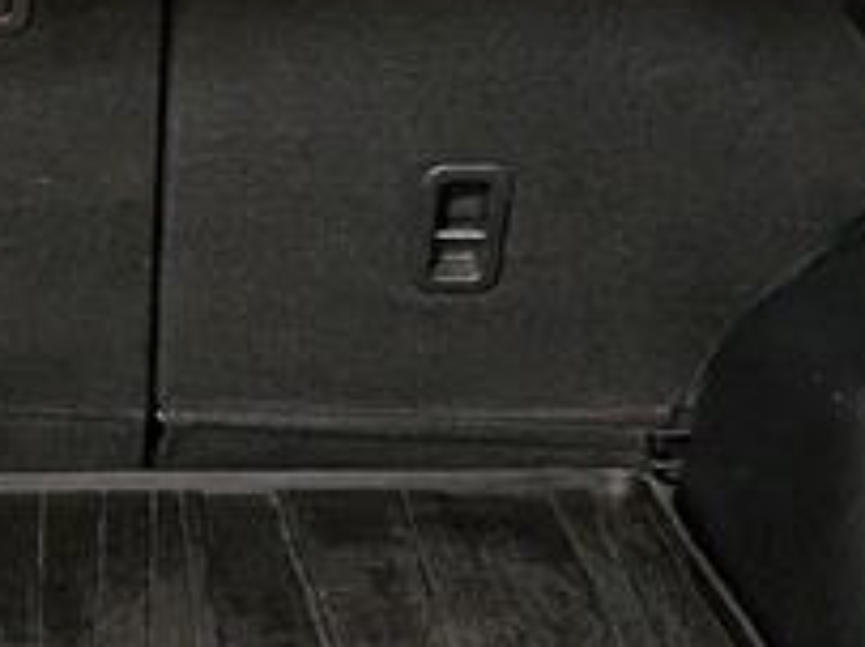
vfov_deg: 12.2
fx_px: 3022
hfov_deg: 15.9
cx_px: -26
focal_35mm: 121
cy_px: 353
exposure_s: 1/120
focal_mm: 4.53
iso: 45
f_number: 1.7
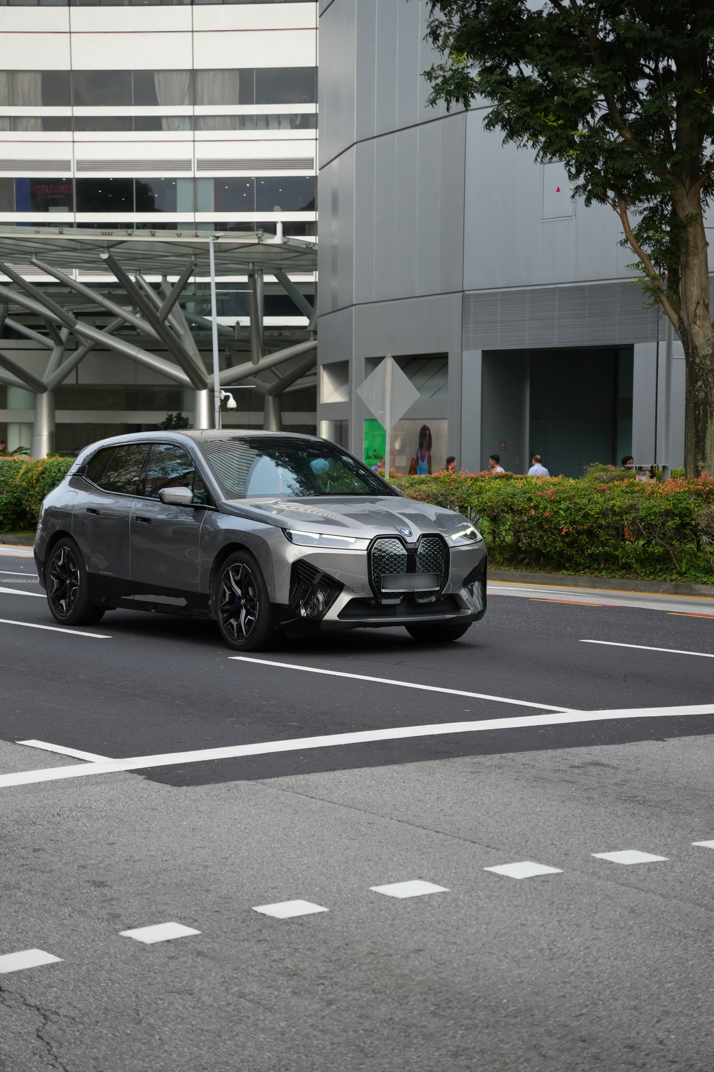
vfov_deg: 27.9
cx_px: 357
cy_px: 536
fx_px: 2155
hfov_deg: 18.8
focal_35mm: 72
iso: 320
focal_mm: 48.3
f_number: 2.8
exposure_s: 1/1000
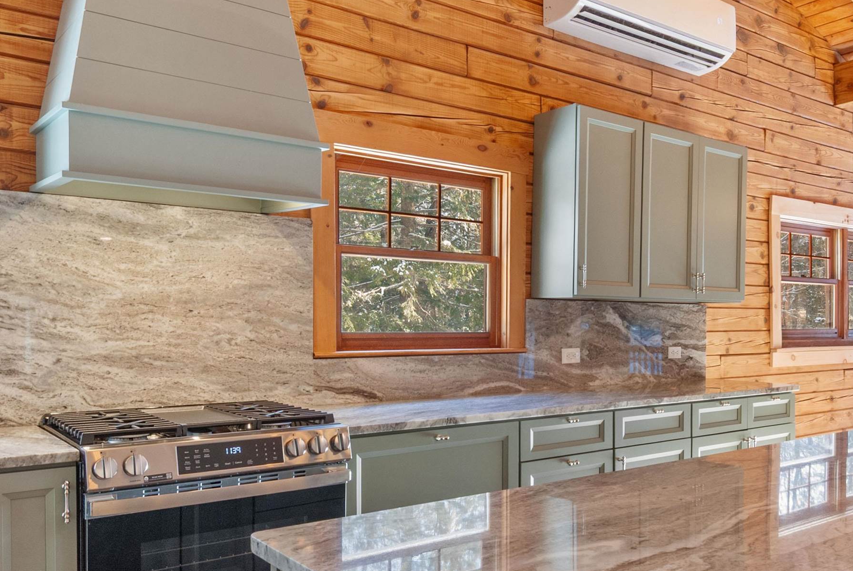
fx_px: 735
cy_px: 327
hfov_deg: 59.5
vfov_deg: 42.3
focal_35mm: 31
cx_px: 527
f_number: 10
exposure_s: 1/1.67
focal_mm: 12
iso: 200
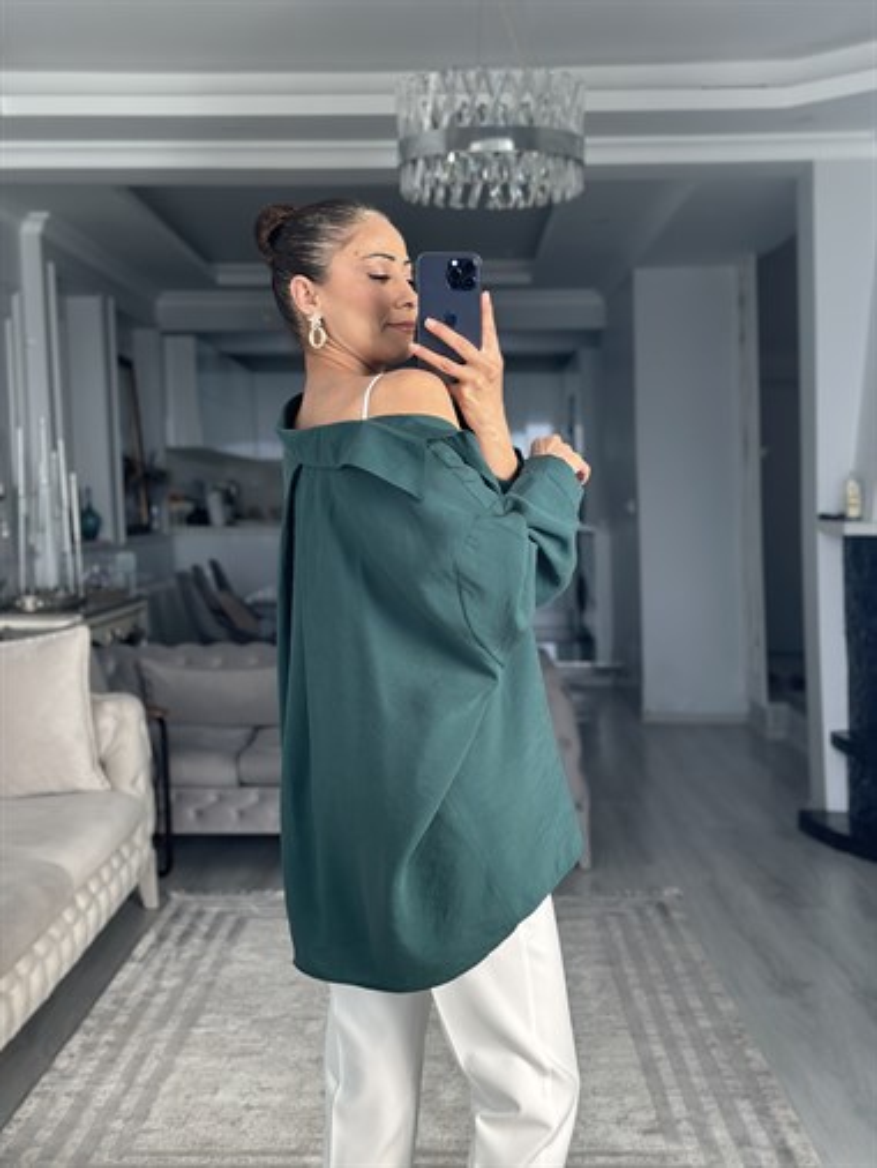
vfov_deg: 39.6
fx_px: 1620
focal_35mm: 48
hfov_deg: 30.3
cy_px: 584
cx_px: 438
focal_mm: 6.86
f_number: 1.78
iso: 100
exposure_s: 1/166
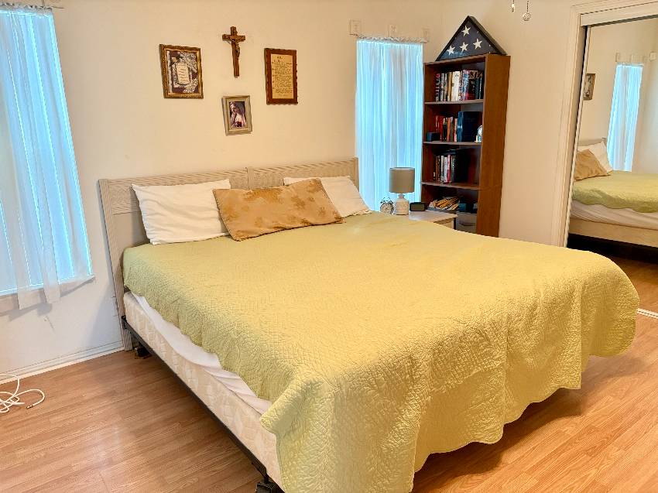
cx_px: 329
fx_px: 494
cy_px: 246
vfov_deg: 53.0
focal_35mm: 26
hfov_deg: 67.3
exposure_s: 1/60
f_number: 1.6
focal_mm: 5.96
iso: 250
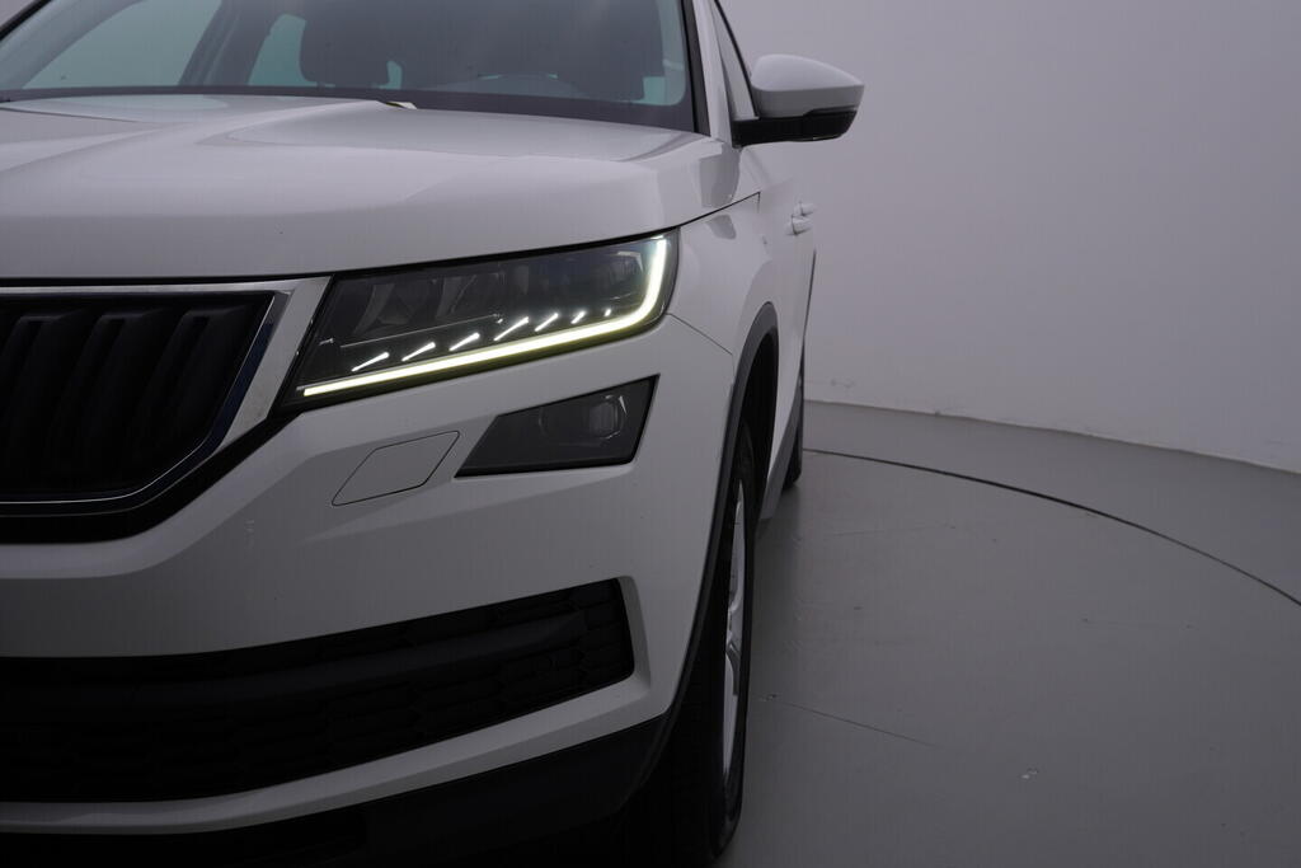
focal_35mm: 36
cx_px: 650
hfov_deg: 53.1
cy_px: 434
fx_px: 1301
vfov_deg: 36.9
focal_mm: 24
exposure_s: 1/160
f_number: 5.6
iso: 125
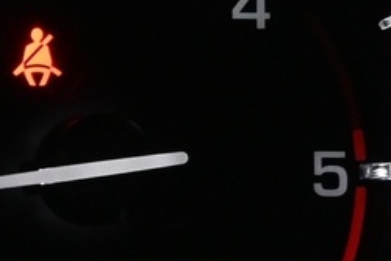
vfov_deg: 6.4
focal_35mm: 214
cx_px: -563
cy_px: 147
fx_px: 2326
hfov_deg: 8.7
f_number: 4
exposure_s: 1/40
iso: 1600
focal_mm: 22
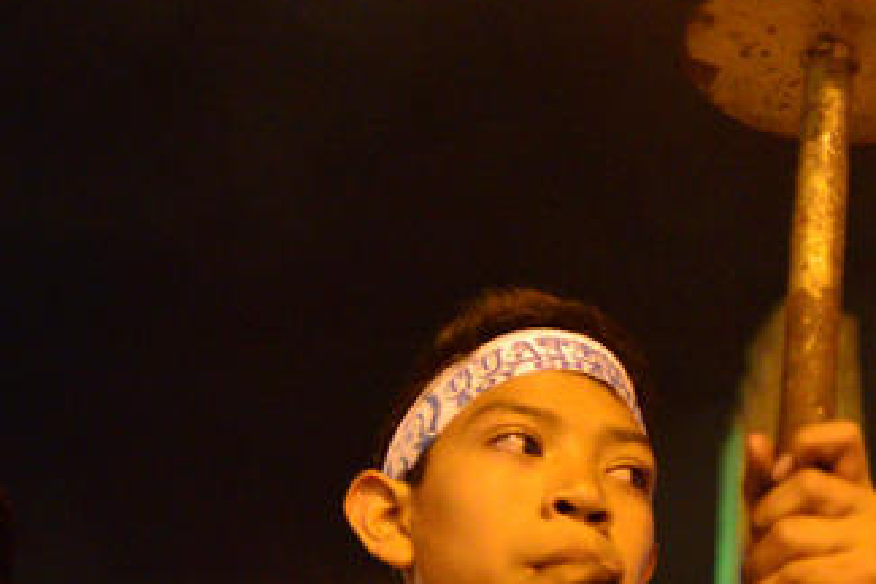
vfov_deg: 23.3
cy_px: 223
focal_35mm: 58
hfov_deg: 33.9
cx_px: 643
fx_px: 1411
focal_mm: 20
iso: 3200
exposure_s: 1/125
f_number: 1.8
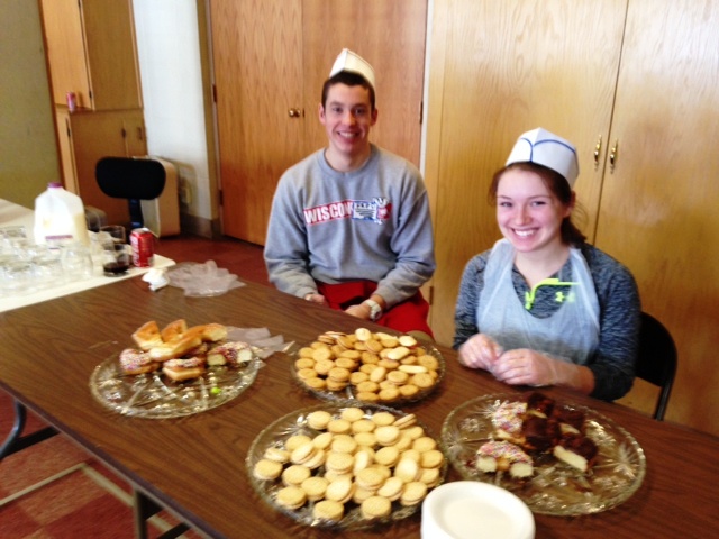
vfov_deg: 42.9
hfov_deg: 55.4
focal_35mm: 33
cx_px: 360
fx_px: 685
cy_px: 270
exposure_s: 1/20
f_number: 2.4
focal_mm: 4.12
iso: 125
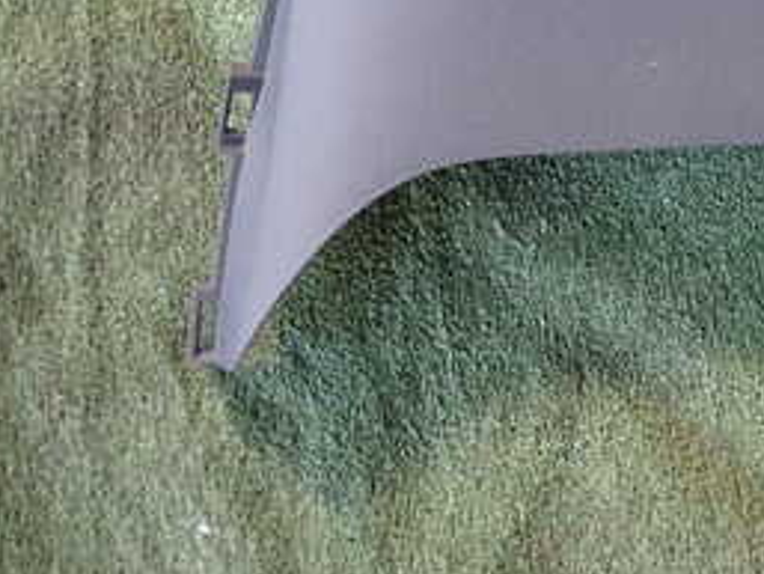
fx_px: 1546
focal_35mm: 70
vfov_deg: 20.0
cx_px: 812
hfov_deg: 25.9
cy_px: -77
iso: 200
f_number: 2.3
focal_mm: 5.4
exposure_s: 1/60
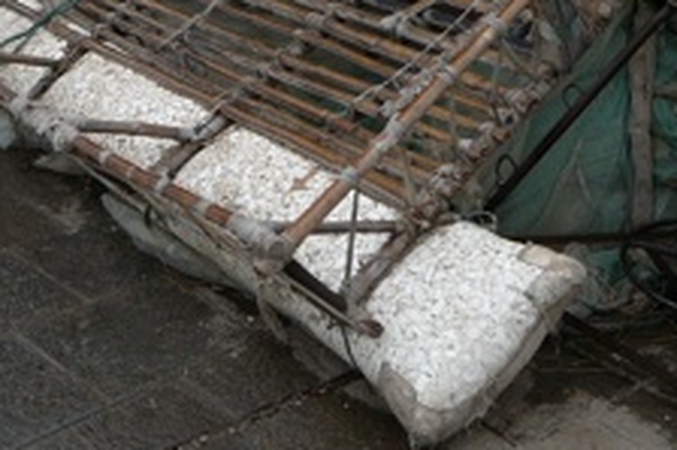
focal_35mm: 65
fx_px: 1221
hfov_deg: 30.9
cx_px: 399
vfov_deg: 20.6
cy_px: 69
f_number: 2.8
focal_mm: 5.2
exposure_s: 1/400
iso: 80
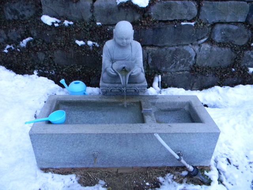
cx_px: 126
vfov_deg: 49.7
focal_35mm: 28
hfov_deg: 63.4
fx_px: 205
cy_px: 95
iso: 800
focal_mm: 5
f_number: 3.5
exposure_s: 1/8.6
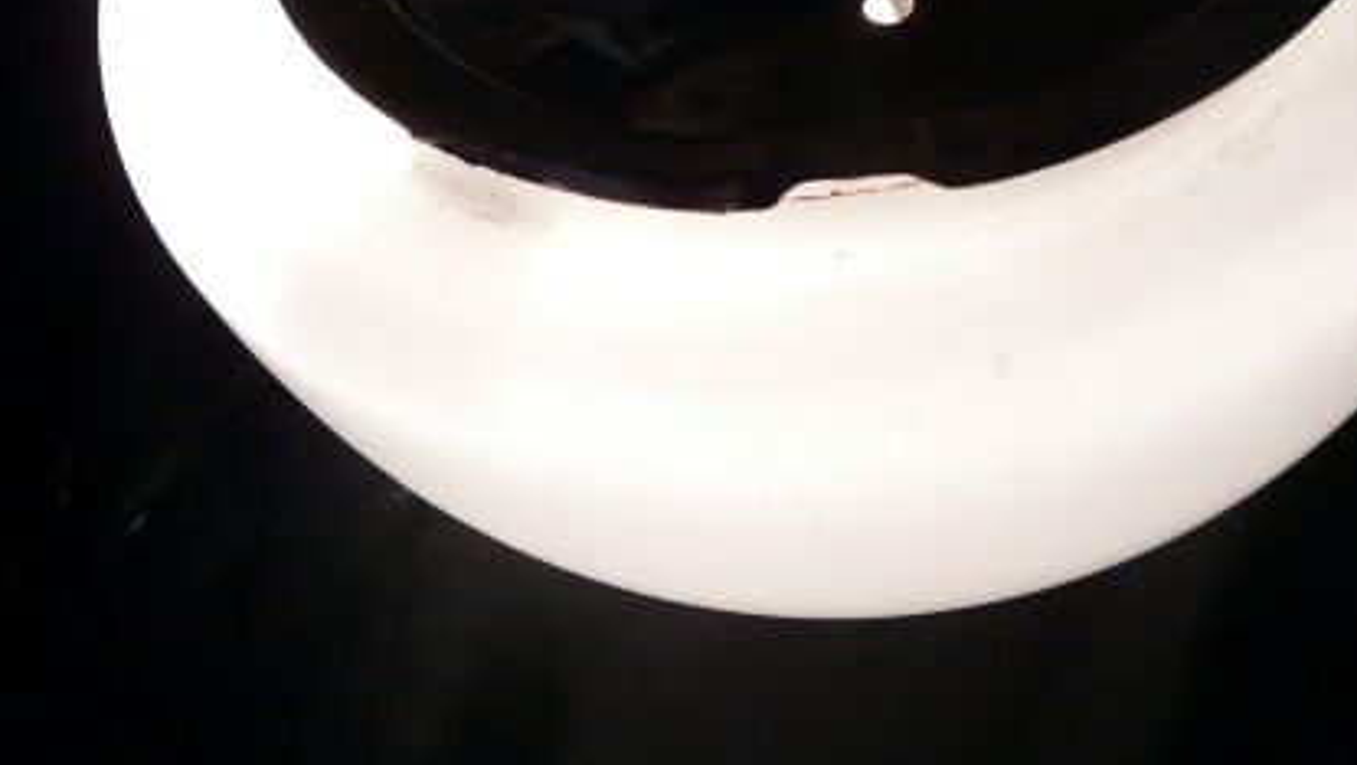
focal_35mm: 47
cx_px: 778
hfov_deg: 43.6
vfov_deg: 24.5
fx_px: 1692
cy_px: 39
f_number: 2.8
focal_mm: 4.6
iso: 100
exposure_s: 1/100
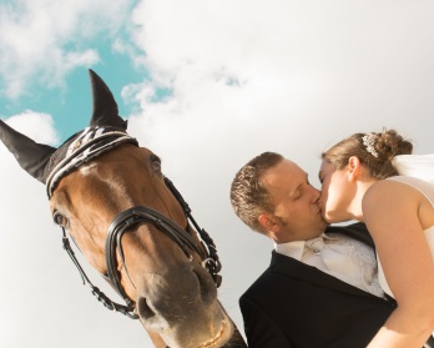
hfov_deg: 29.6
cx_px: 314
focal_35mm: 63
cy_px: 235
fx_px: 810
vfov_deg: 24.1
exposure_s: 1/100
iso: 100
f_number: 11
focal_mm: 26
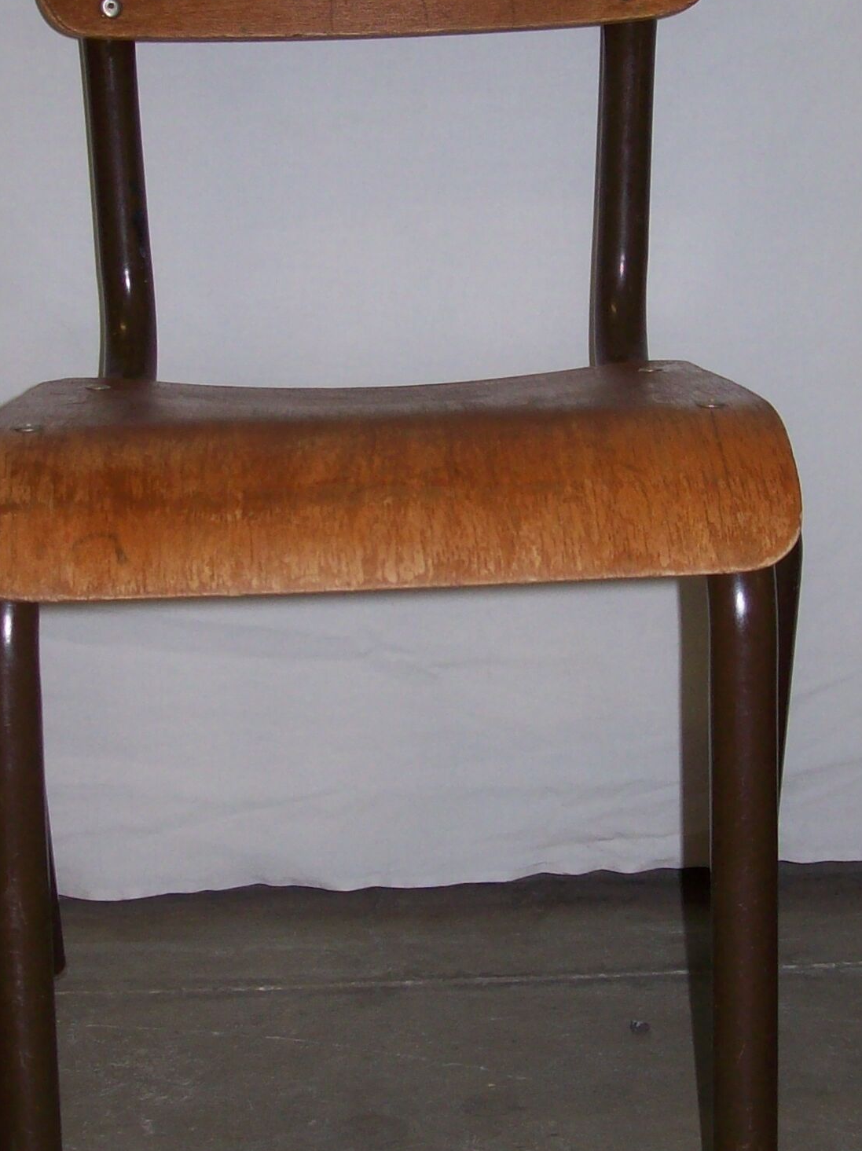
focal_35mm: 70
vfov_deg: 27.7
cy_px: 479
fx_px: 2327
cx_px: 421
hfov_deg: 21.0
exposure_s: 1/64
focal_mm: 6
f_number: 2.7
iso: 80
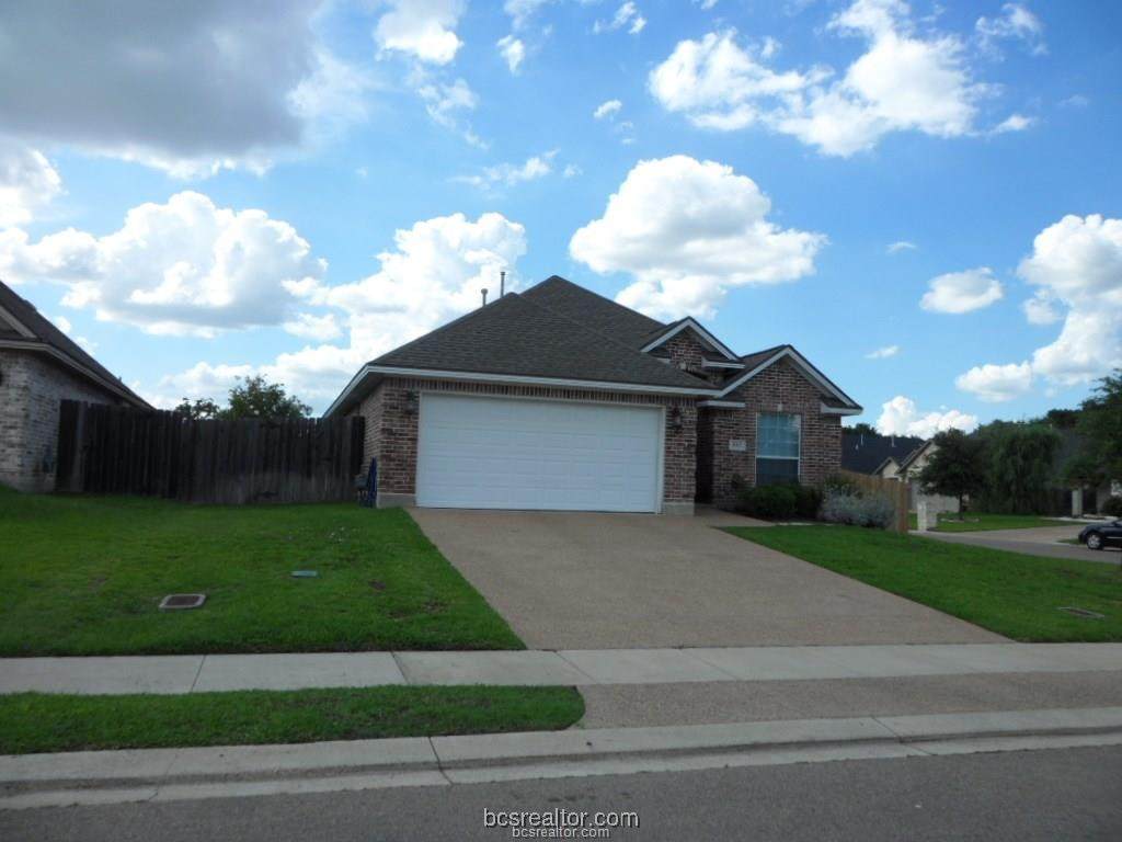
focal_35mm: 27
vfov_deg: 51.4
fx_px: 875
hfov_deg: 65.3
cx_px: 561
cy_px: 421
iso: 80
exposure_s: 1/750
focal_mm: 4.9
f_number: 3.5
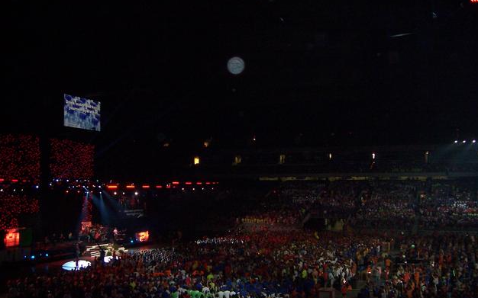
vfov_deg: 32.7
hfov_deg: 50.4
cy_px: 175
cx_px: 244
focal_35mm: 39
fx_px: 508
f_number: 3
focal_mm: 6
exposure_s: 1/60
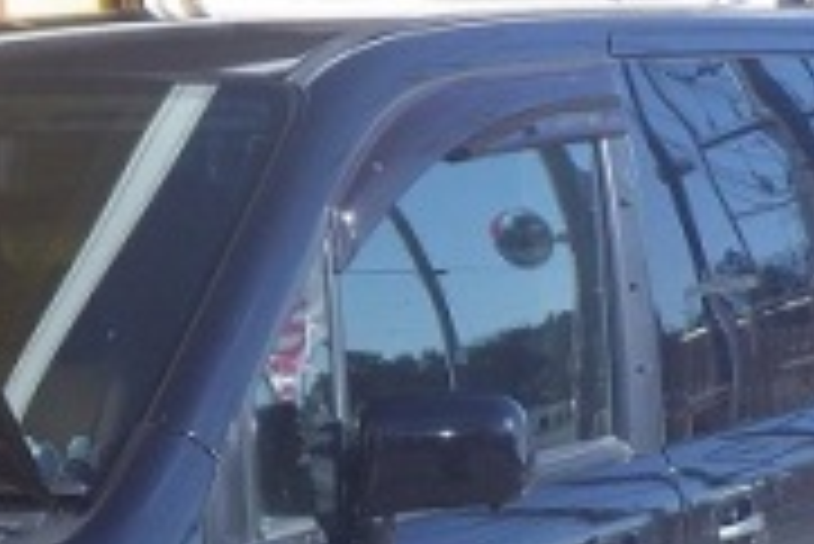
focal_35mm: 125
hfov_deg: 16.0
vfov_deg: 10.8
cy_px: 670
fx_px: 2829
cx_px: -36
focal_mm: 6.1
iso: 125
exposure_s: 1/320
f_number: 4.6
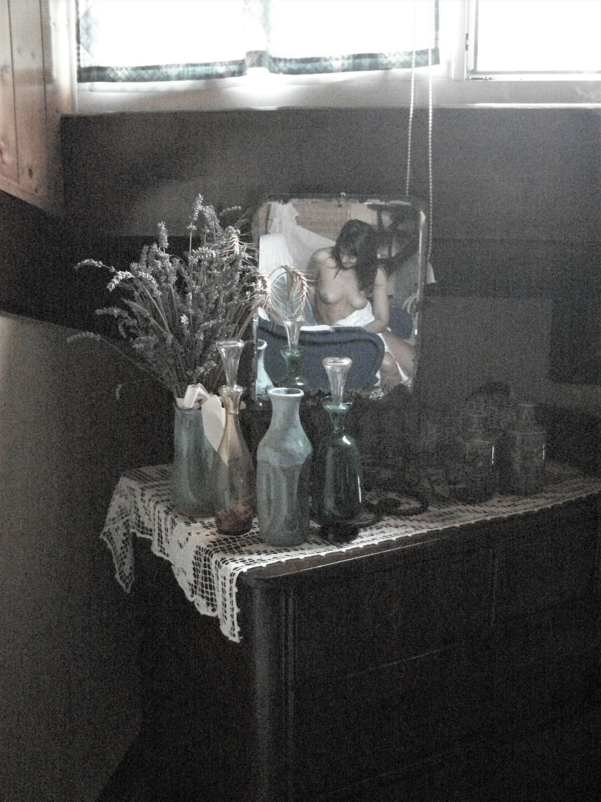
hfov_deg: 37.7
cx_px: 300
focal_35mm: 38
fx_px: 880
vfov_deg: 49.0
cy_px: 401
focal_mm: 6.3
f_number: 2.8
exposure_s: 1/20
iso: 1000
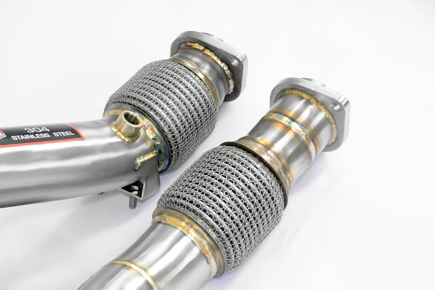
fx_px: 1534
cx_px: 218
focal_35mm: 127
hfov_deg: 16.1
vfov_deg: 10.8
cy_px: 145
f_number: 13
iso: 2500
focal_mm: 85
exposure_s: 1/100
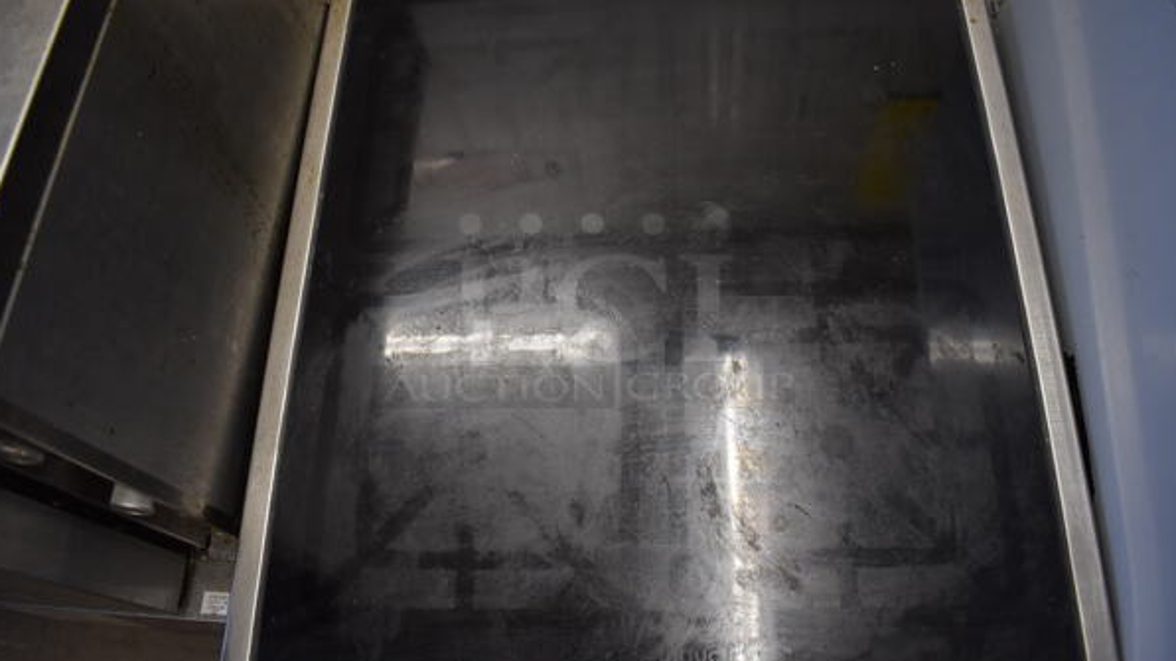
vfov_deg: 40.1
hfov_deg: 66.1
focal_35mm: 29
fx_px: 904
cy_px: 304
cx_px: 592
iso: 900
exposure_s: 1/125
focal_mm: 18
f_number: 3.5
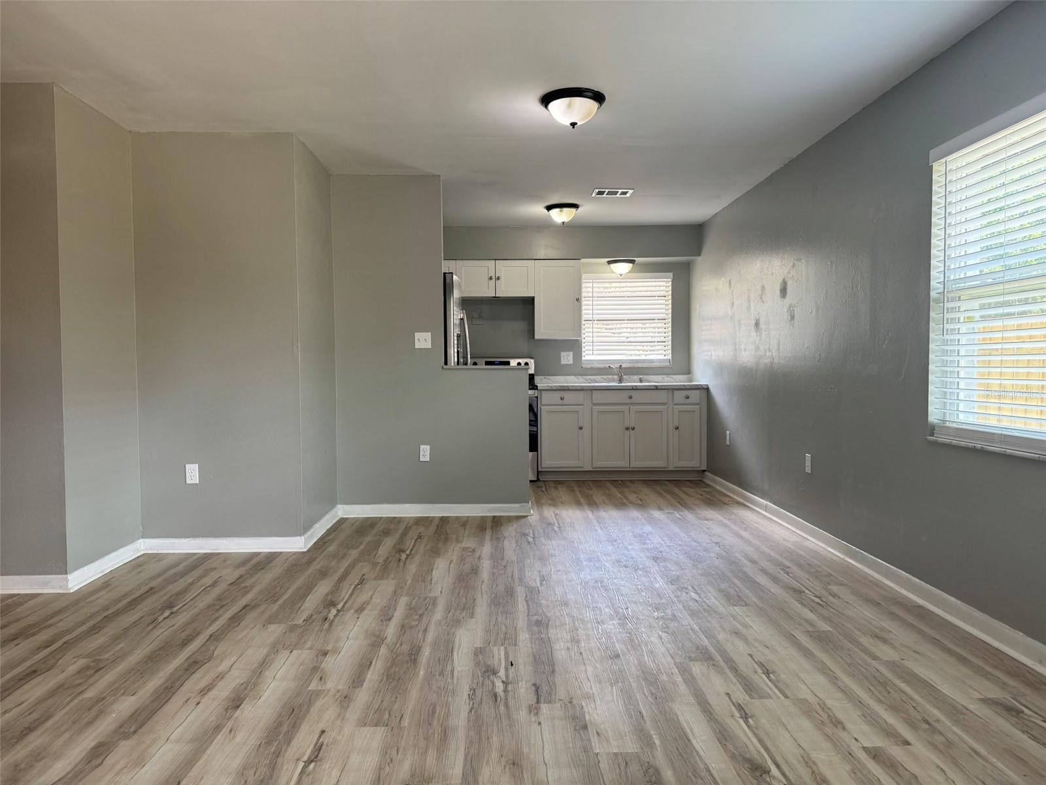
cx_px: 523
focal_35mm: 24
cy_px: 392
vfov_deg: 56.8
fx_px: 725
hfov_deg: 71.6
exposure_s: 1/120
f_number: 1.78
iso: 160
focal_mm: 6.76
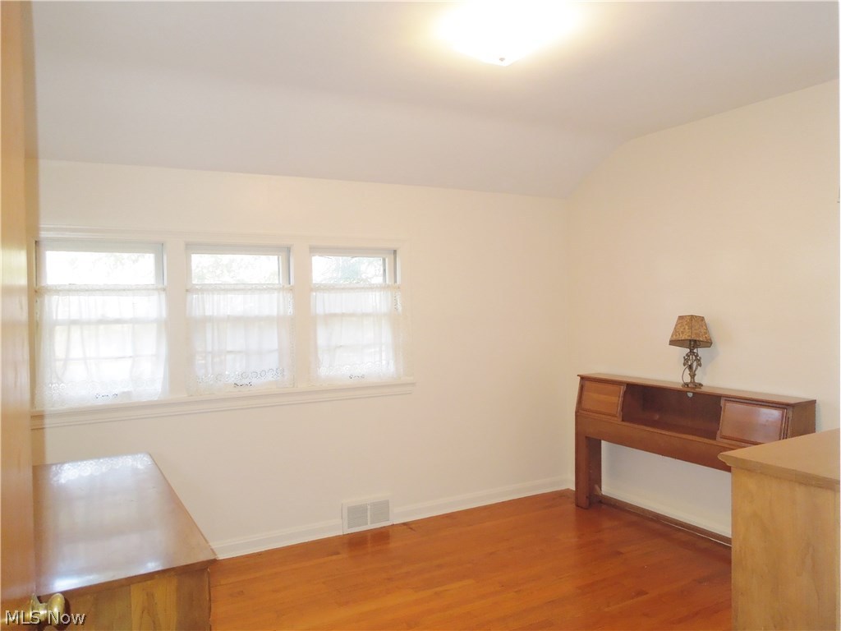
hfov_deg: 69.4
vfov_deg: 54.9
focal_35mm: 25
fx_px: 607
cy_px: 316
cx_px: 420
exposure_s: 1/40
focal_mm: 4.5
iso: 360
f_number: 3.3
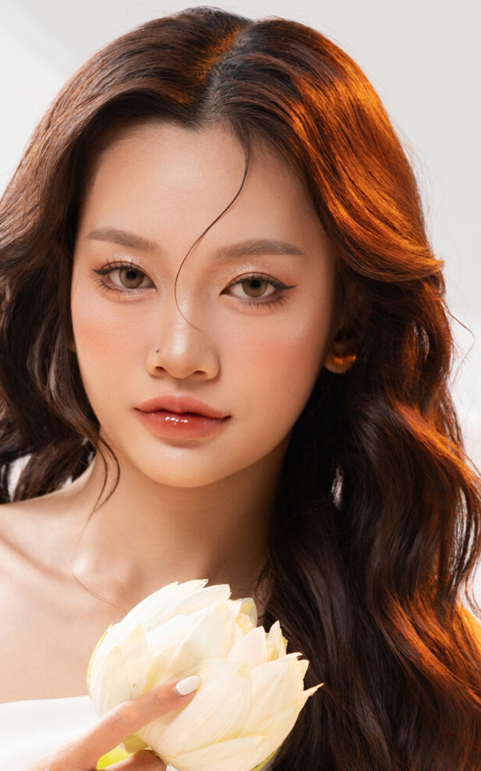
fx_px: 7327
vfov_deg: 6.0
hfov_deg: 3.8
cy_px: 740
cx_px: 173
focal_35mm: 349
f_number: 4
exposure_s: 1/125
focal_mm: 132.8
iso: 125
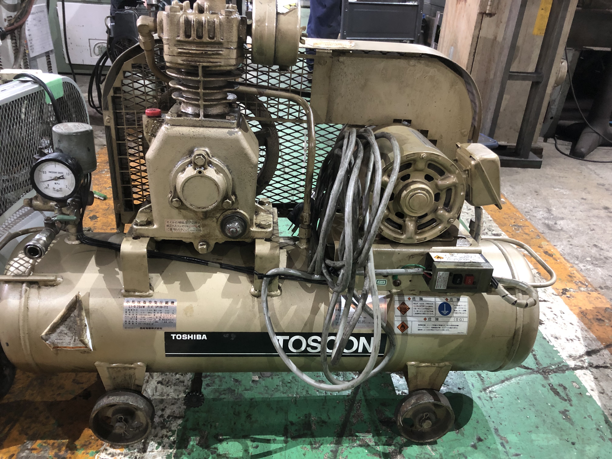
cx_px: 306
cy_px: 230
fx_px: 495
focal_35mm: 28
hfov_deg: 63.4
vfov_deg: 49.7
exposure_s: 1/6
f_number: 1.8
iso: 80
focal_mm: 3.99
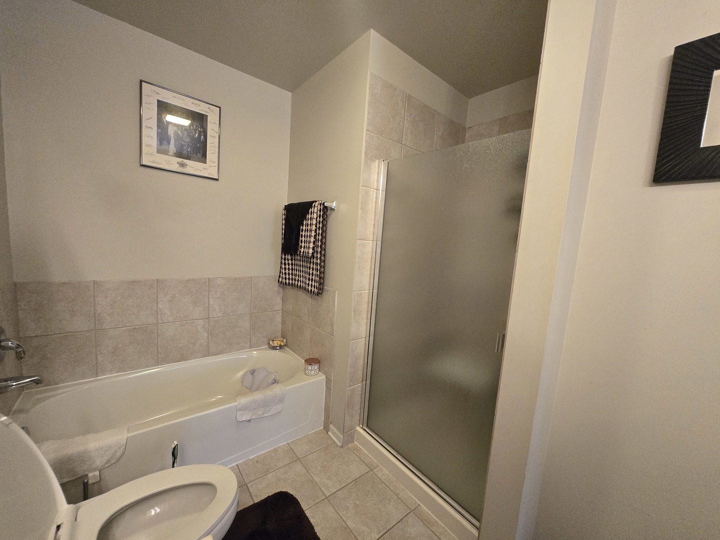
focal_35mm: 13
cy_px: 270
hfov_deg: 106.2
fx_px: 270
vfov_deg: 89.9
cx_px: 360
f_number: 2.2
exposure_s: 1/60
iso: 640
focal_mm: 1.7
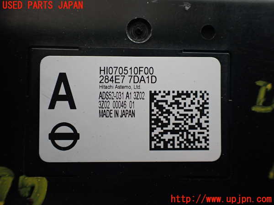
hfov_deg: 60.0
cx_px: 137
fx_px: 237
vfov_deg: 46.8
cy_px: 102
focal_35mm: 30
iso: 320
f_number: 2.3
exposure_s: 1/125
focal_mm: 5.4
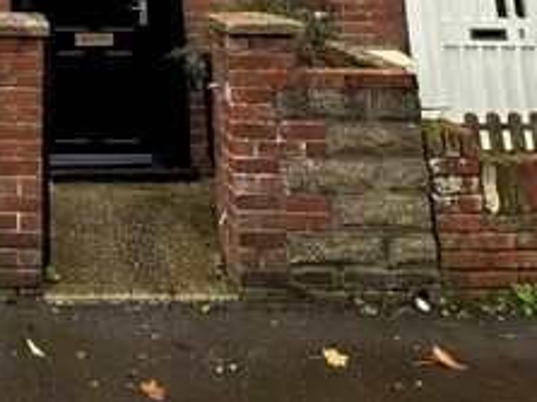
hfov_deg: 38.6
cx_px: 12
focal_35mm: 44
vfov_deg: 24.4
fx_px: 682
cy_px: -223
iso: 80
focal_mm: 2.22
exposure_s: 1/99
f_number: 2.2
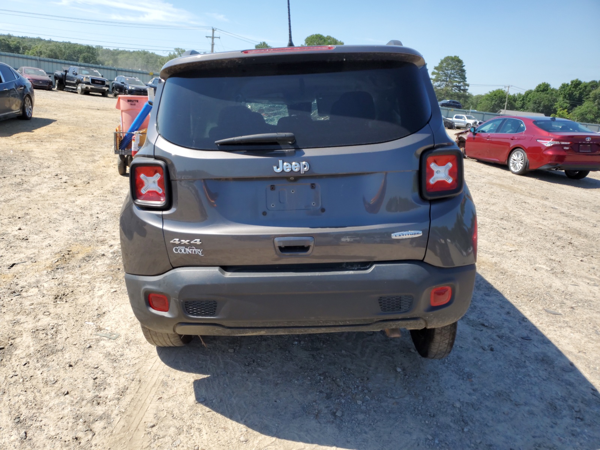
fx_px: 451
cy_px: 225
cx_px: 300
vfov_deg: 53.1
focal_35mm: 26
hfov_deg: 67.3
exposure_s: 1/2000
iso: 50
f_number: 1.5
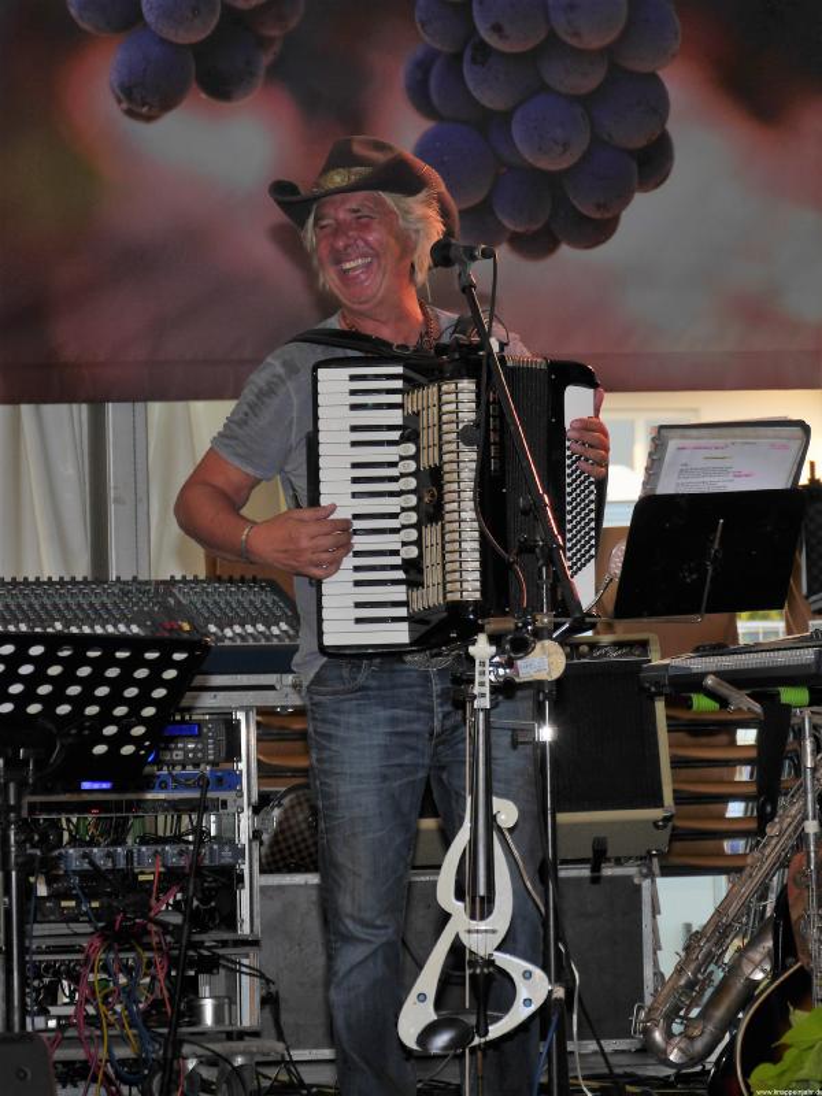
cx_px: 411
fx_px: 4053
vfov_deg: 15.4
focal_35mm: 128
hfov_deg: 11.6
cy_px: 548
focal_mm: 64
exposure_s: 1/125
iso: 200
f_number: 5.7
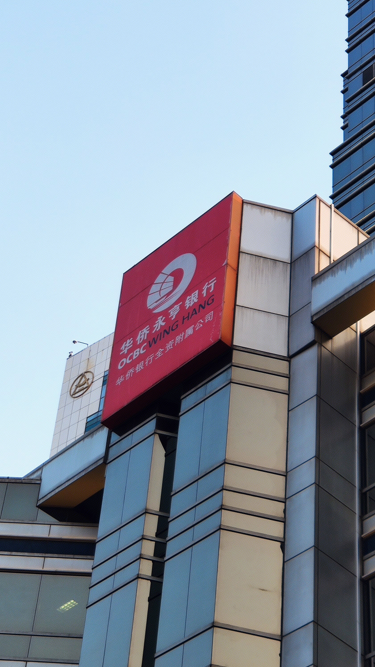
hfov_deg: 14.0
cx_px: 136
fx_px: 1520
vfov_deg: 24.7
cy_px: 334
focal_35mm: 86
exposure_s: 1/158
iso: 100
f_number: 2.2
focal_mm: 6.22
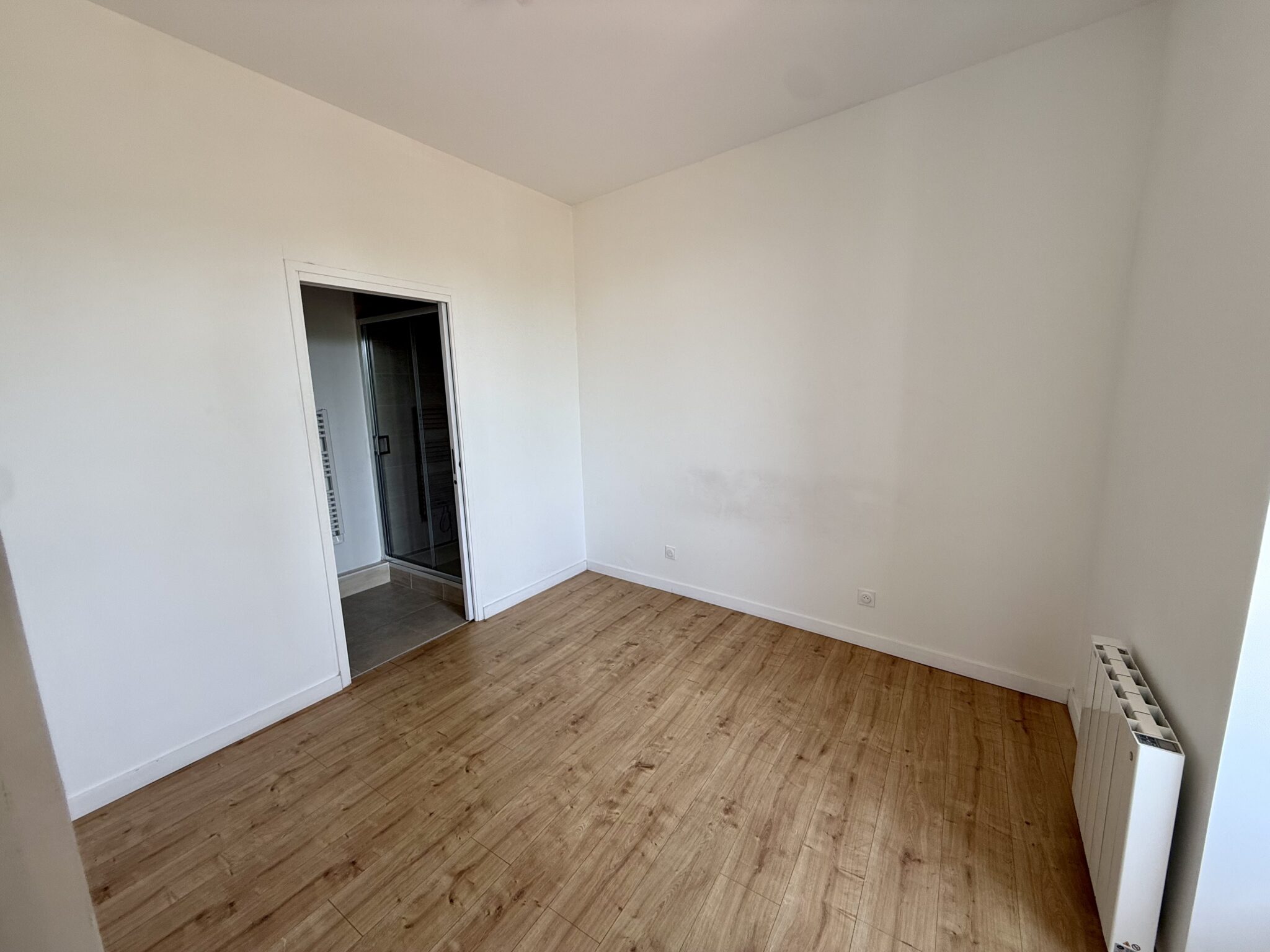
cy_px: 476
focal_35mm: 14
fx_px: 514
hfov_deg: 102.1
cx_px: 635
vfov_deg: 85.7
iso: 64
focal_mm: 2.22
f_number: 2.2
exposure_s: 1/100
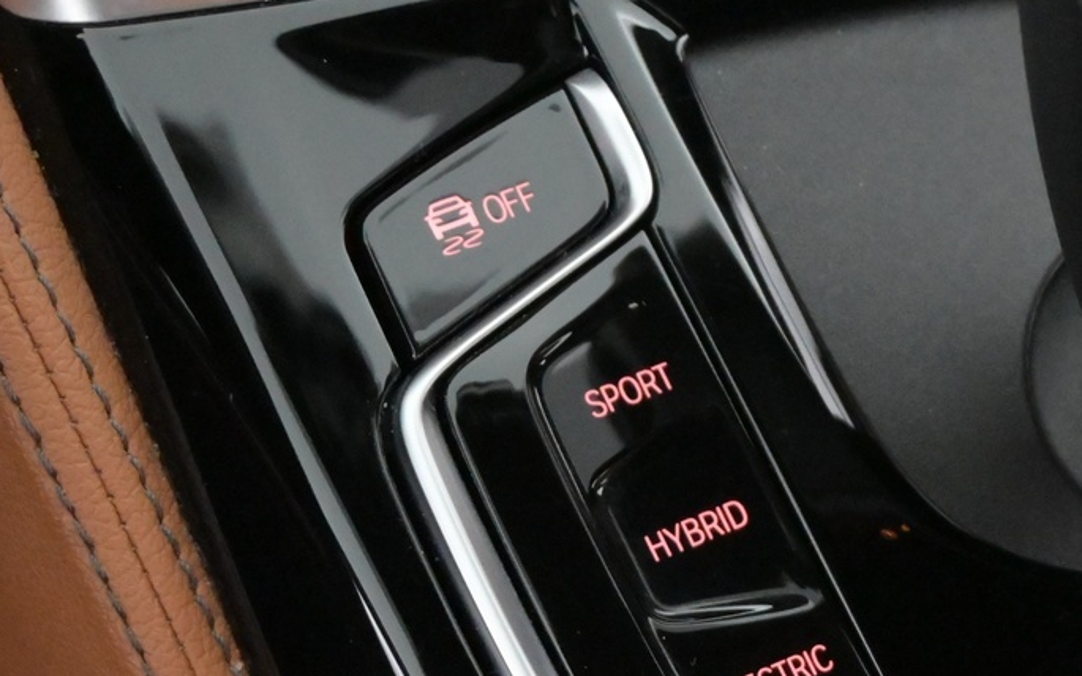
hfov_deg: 16.9
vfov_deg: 10.5
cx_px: 783
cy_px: 719
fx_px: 3627
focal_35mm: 123
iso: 8000
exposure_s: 1/50
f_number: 5
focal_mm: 34
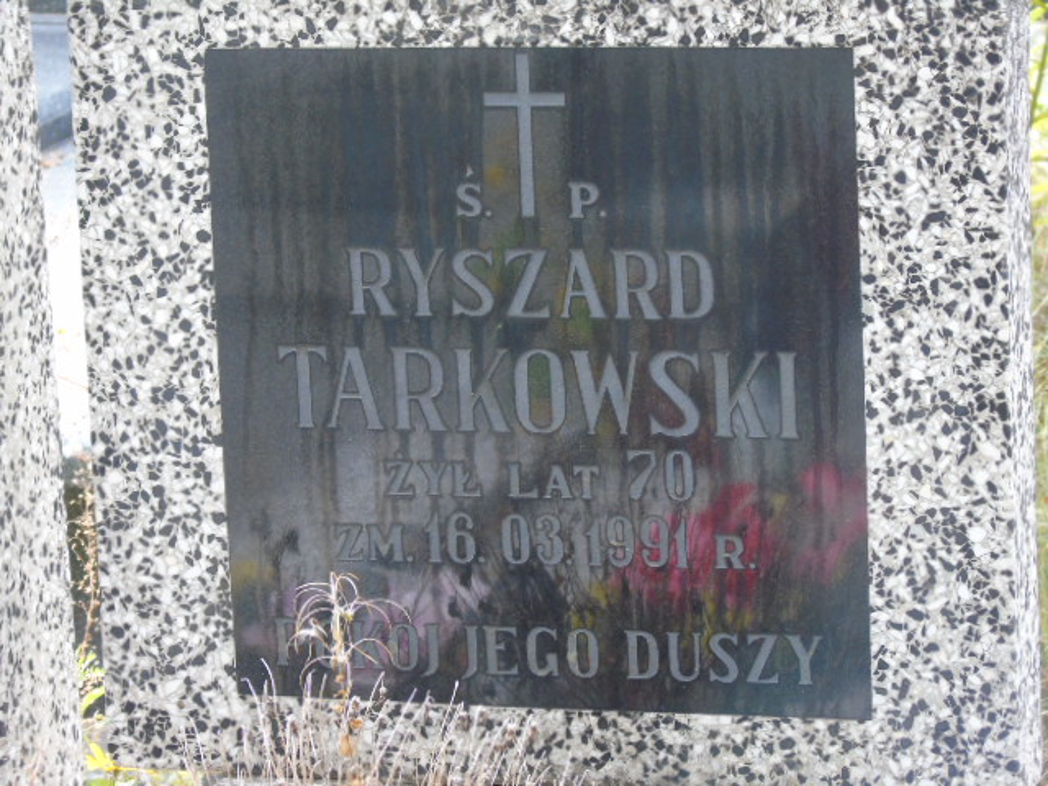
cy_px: 393
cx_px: 524
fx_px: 4905
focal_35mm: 162
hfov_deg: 12.2
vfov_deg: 9.2
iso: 400
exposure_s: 1/100
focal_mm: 29
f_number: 4.9
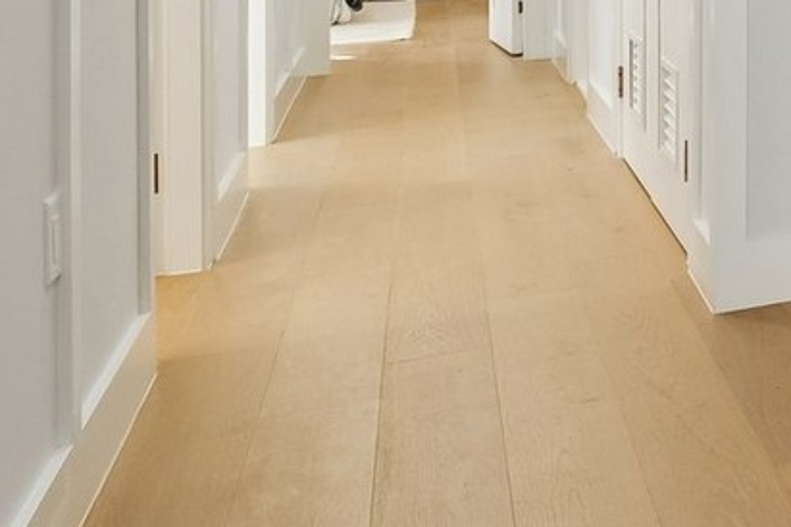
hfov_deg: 16.6
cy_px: -119
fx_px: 2307
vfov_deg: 12.7
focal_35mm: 105
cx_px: 1380
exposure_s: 1/100
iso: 640
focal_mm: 24
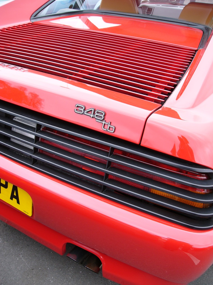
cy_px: 142
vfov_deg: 51.4
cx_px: 106
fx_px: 295
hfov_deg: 39.7
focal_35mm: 36
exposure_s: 1/80
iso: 50
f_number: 2.8
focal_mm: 6
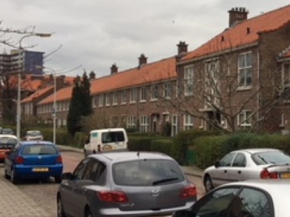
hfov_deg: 25.0
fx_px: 637
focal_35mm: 76
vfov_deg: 19.4
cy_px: 119
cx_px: 252
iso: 25
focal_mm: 4.15
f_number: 2.2
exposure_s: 1/100
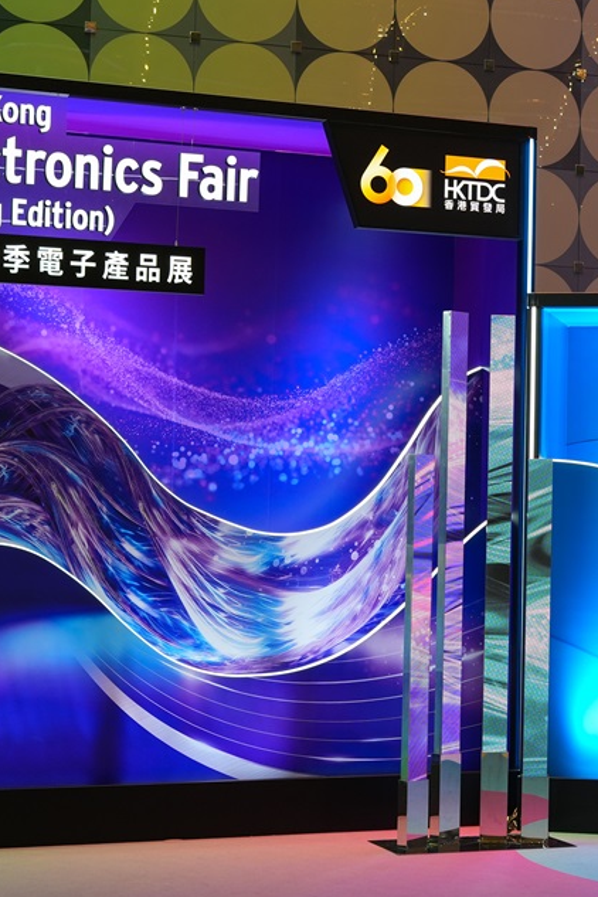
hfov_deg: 17.1
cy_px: 458
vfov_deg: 25.7
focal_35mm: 79
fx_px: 1968
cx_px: 519
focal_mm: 50
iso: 400
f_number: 4
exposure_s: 1/77.6
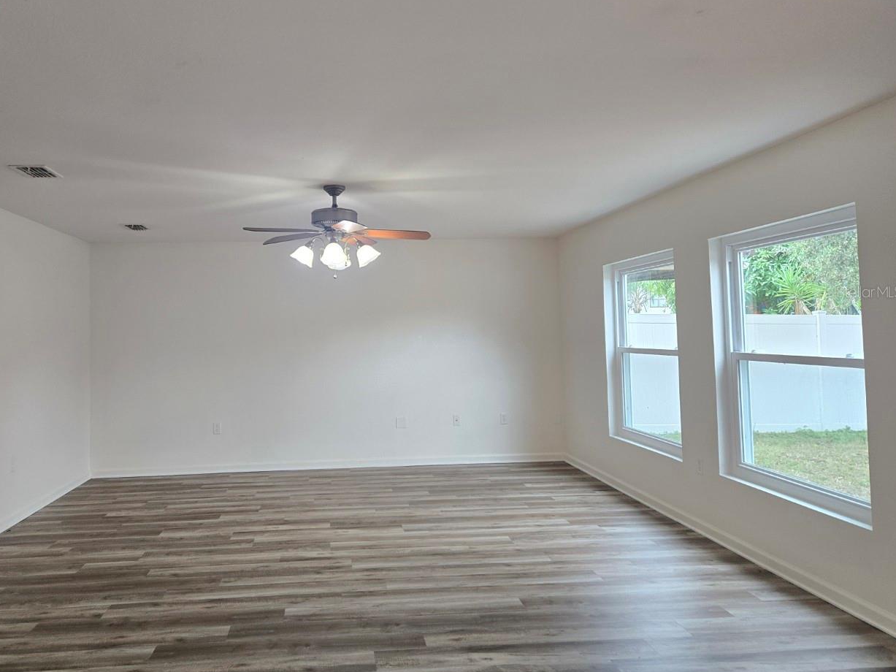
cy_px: 291
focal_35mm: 27
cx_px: 380
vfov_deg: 51.2
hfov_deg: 65.0
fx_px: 699
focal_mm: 5.4
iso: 250
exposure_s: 1/120
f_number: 1.8
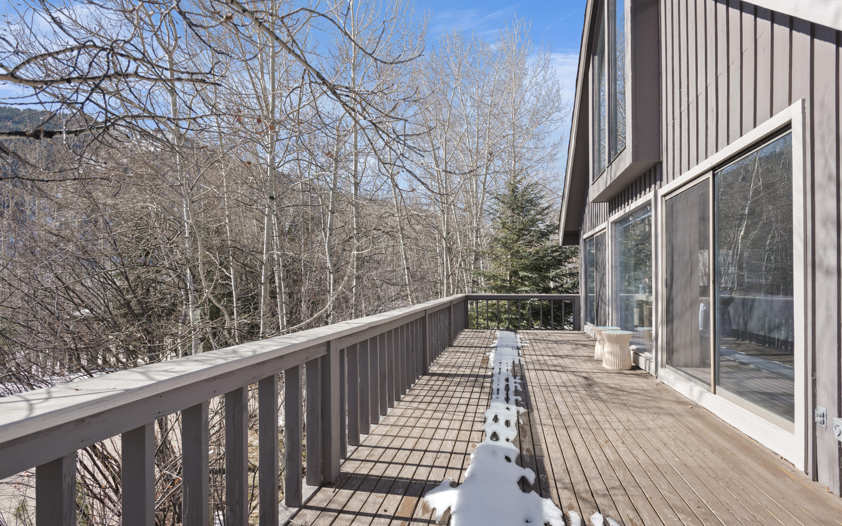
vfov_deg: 59.6
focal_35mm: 20
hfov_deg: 85.1
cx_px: 418
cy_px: 279
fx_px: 459
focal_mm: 19
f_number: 7.1
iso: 80
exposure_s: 1/40
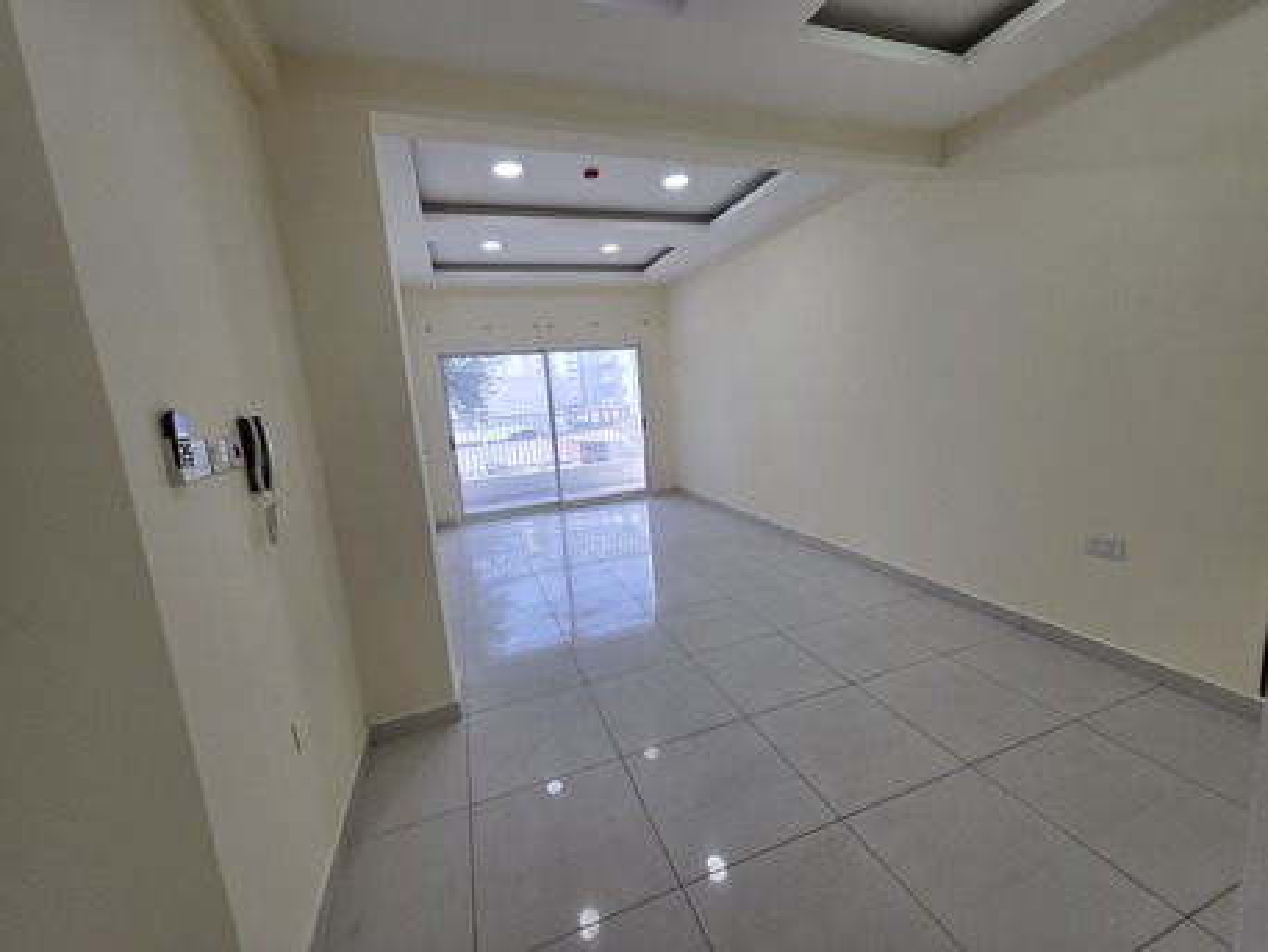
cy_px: 476
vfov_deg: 89.9
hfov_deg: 106.2
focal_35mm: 13
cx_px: 634
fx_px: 476
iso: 40
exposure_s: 1/100
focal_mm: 2.2
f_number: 1.9
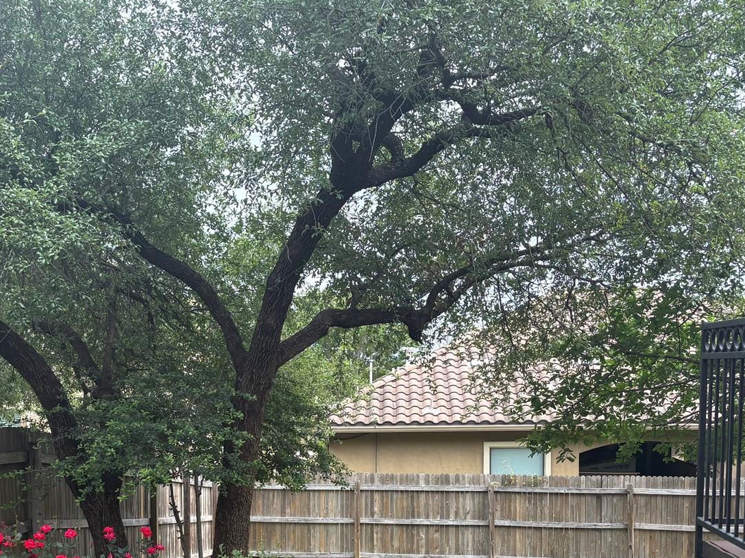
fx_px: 1054
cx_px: 276
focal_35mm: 49
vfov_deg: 28.7
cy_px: 479
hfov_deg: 38.6
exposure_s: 1/716
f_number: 1.6
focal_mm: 5.96
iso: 50
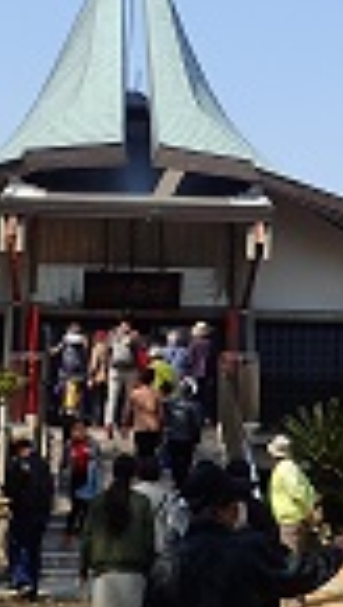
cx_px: 289
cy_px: 172
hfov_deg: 16.0
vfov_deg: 27.9
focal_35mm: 75
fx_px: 1208
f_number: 8
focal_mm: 4.5
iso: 100
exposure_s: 1/160
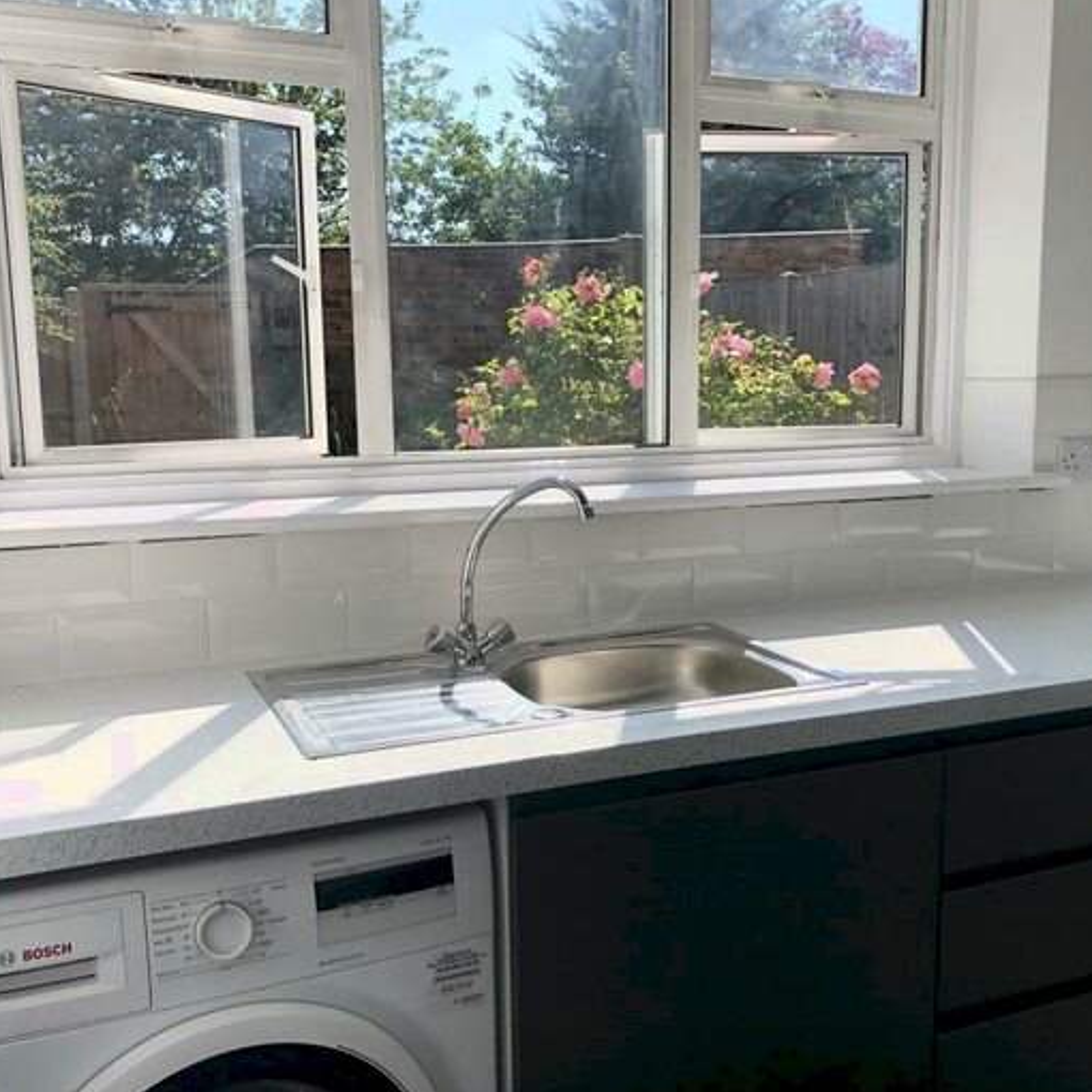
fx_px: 1213
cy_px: 545
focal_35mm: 34
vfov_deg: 48.5
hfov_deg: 48.4
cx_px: 604
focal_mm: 3.99
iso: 20
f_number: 1.8
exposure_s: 1/1230
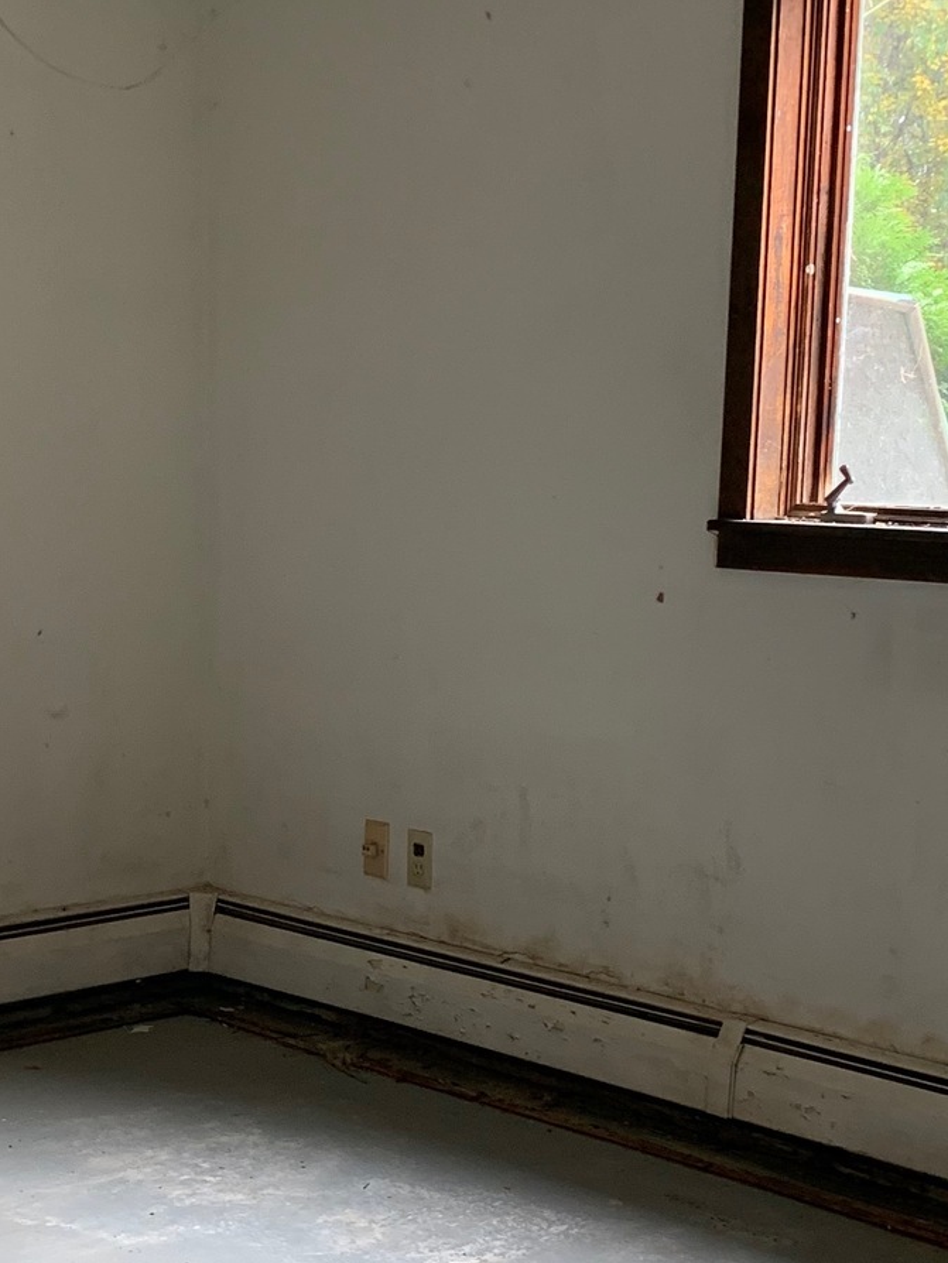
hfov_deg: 21.9
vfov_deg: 28.6
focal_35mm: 67
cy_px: 924
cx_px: 315
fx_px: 2445
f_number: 1.8
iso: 100
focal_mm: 4.25
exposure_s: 1/79
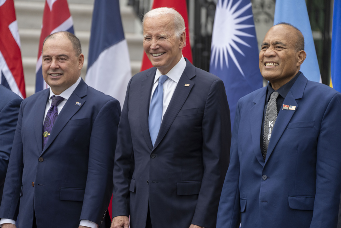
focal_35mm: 400
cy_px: 114
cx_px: 170
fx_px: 3789
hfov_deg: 5.2
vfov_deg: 3.4
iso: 1250
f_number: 5.6
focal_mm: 400
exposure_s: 1/1000
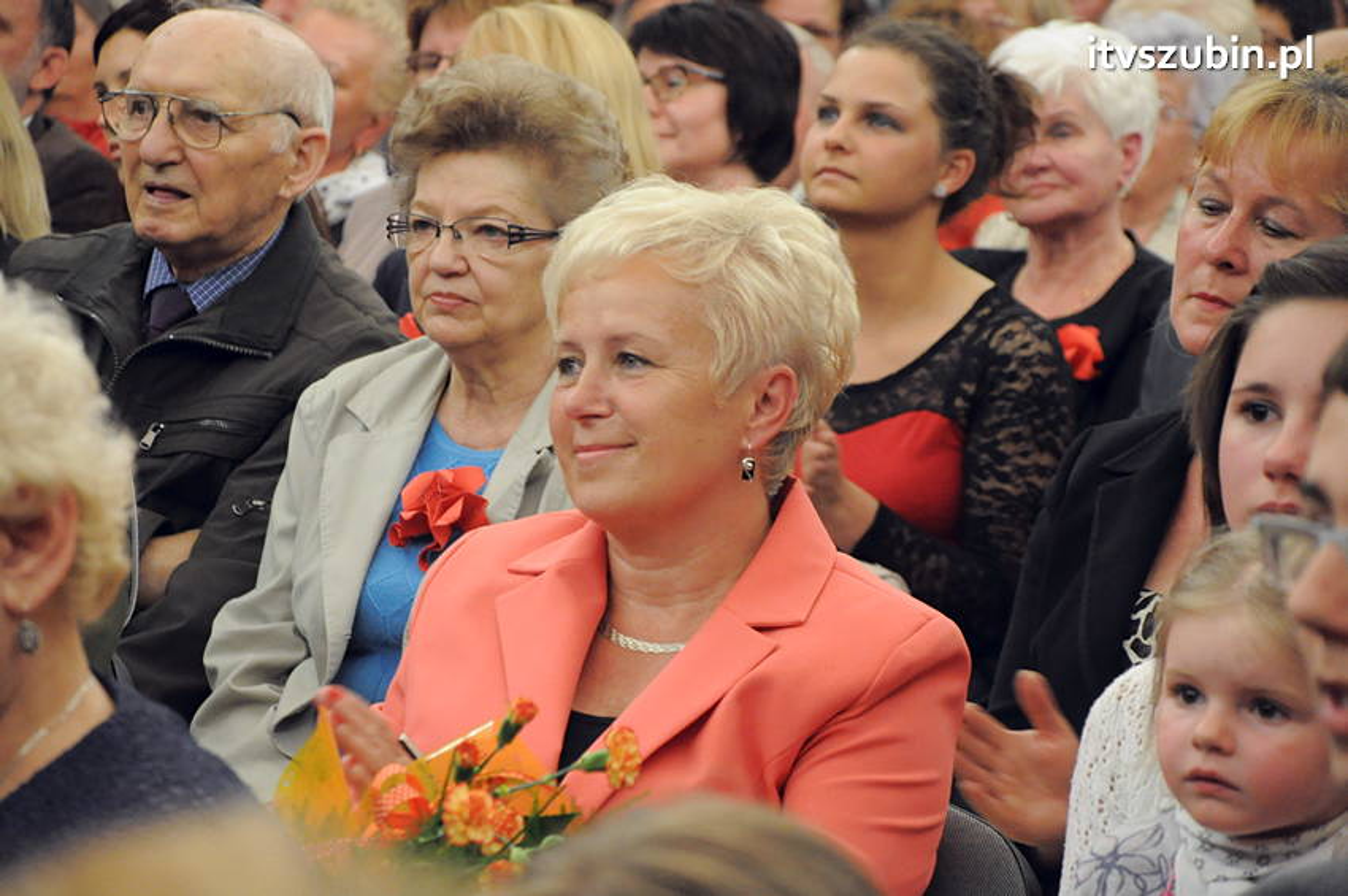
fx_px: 5892
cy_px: 448
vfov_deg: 8.7
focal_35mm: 158
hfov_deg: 13.1
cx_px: 674
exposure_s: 1/80
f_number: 5.6
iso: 2500
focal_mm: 105
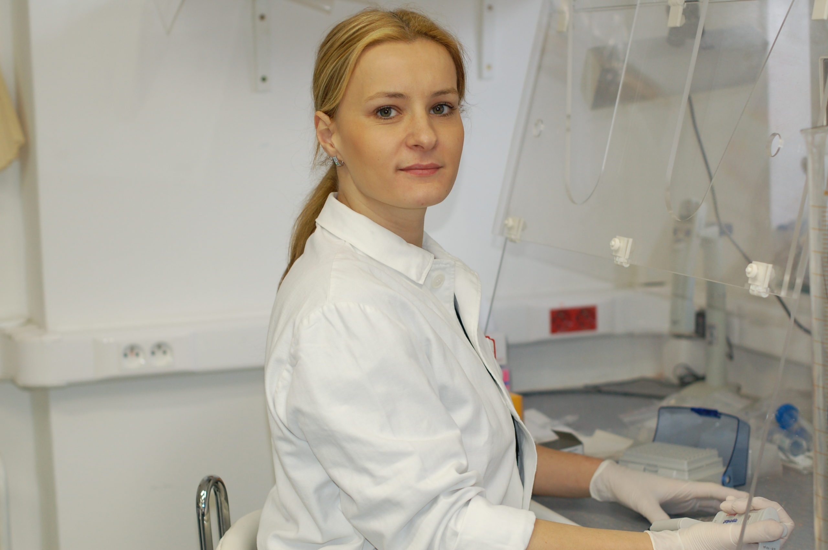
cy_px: 275
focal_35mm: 75
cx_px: 414
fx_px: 1723
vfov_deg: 18.1
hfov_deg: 27.0
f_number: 2.8
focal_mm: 50
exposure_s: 1/100
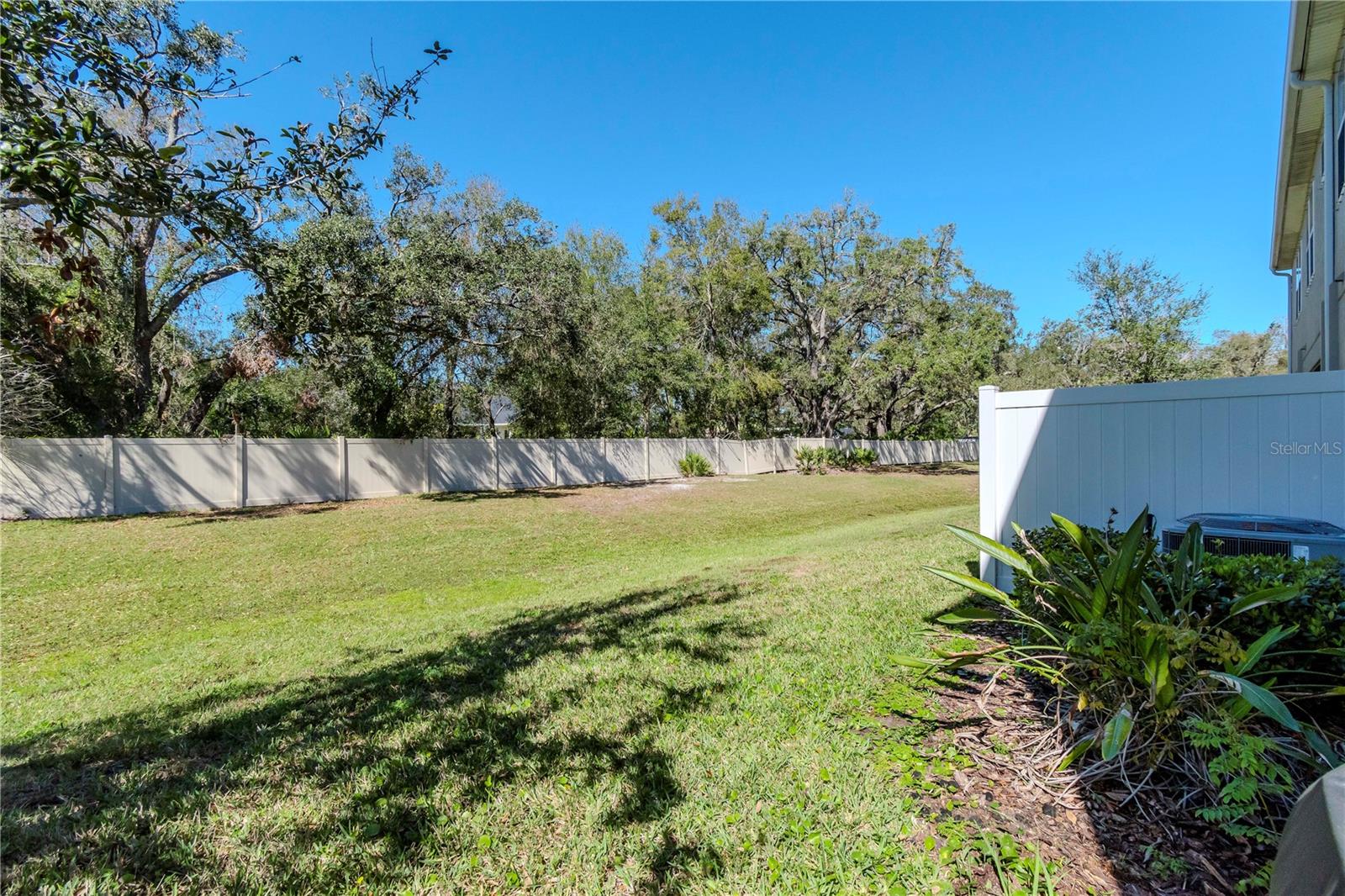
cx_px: 672
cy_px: 448
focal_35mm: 15
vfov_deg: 77.3
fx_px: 560
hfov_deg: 100.4
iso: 500
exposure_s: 1/1600
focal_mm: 10
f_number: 8
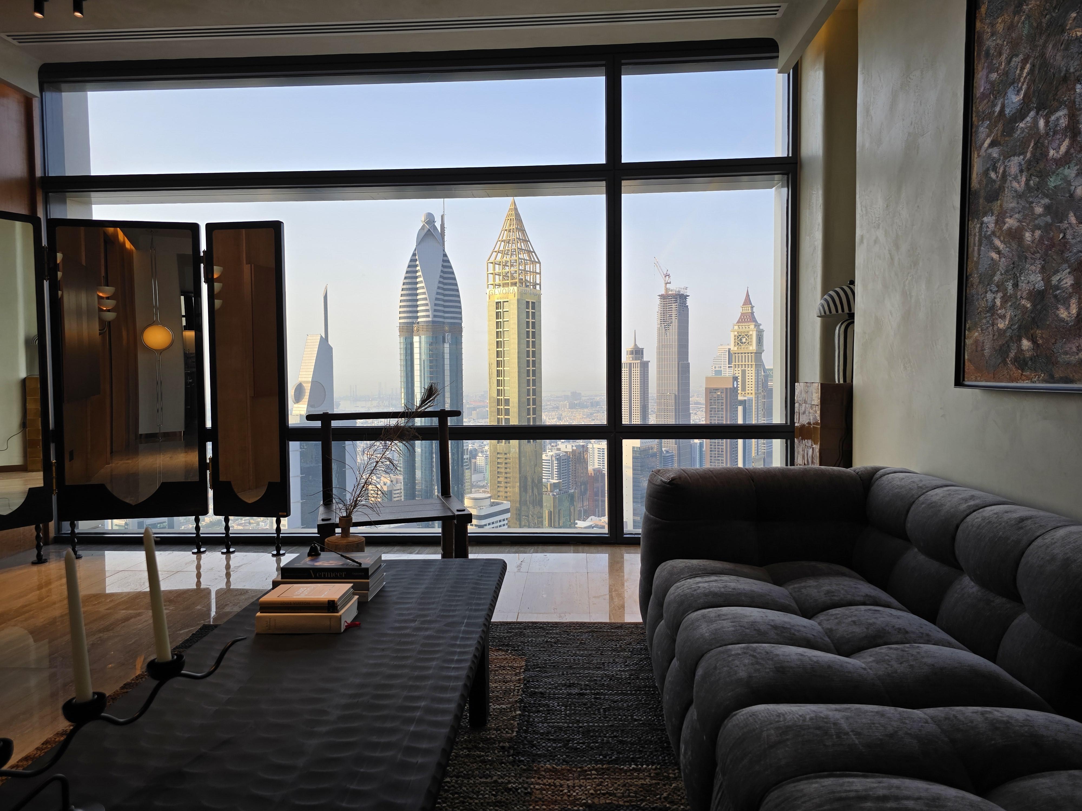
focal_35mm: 23
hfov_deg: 73.9
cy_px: 406
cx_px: 541
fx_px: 719
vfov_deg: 58.9
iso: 16
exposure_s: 1/180
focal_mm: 6.3
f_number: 1.7
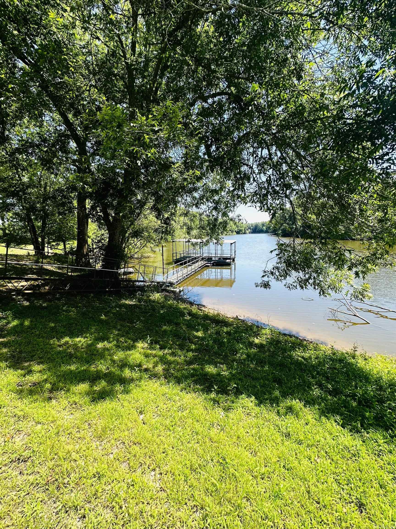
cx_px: 198
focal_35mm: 14
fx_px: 214
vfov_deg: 102.1
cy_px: 264
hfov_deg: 85.7
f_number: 2.2
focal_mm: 2.22
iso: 40
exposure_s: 1/491
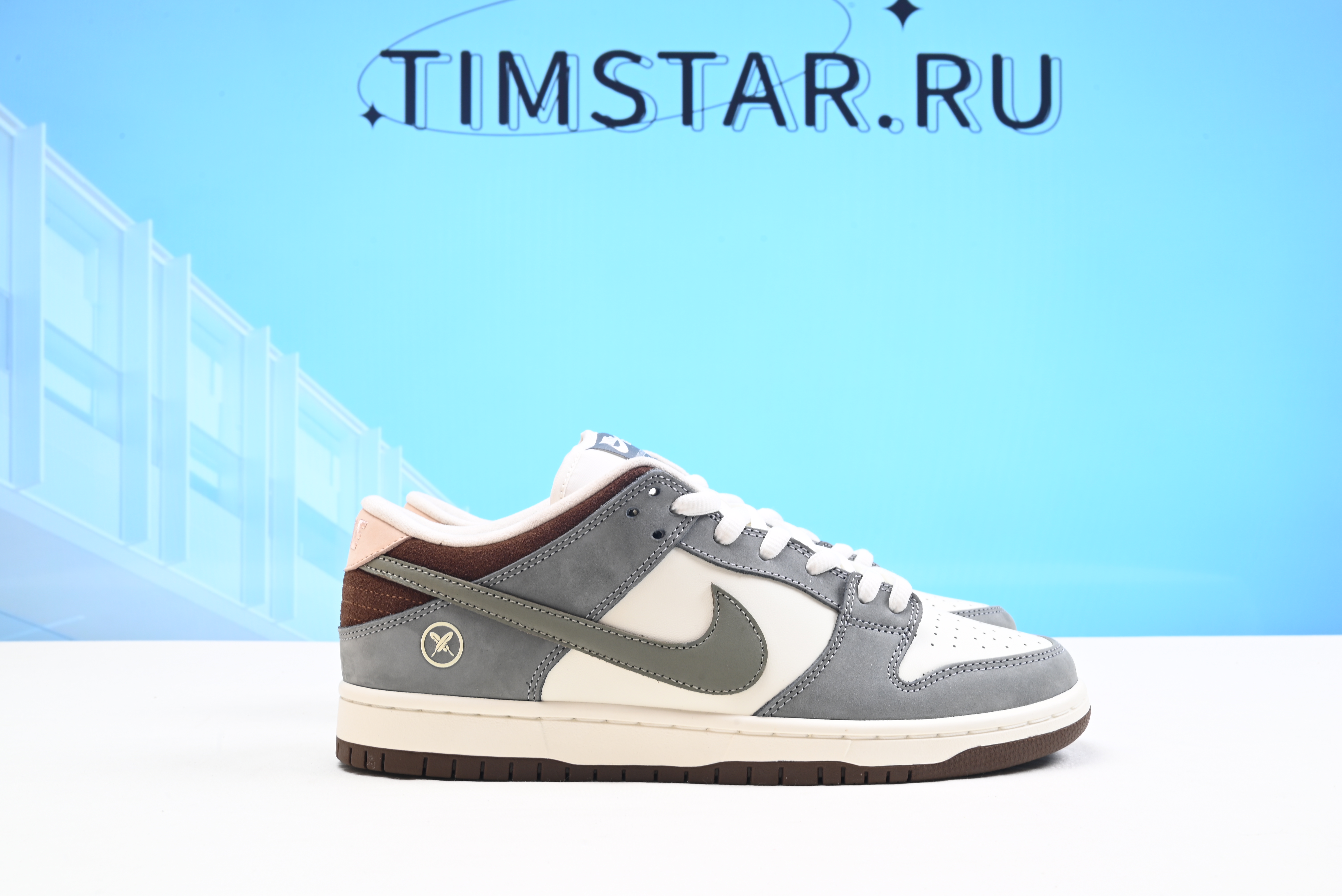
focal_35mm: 39
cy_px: 448
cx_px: 671
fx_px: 1454
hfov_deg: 49.5
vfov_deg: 34.2
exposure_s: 1/1.6
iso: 100
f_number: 16
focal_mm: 39
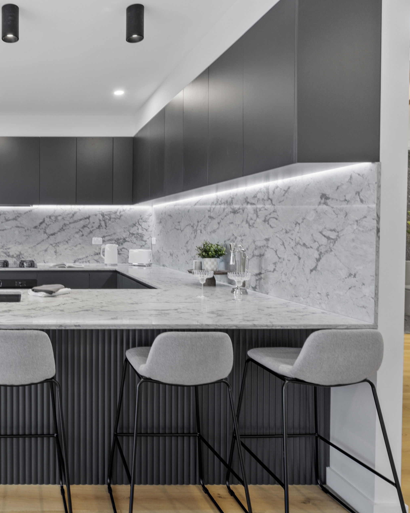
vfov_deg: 68.0
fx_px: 379
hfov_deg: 49.7
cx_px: 32
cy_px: 237
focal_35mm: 25
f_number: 8
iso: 400
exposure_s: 1/6
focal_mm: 16
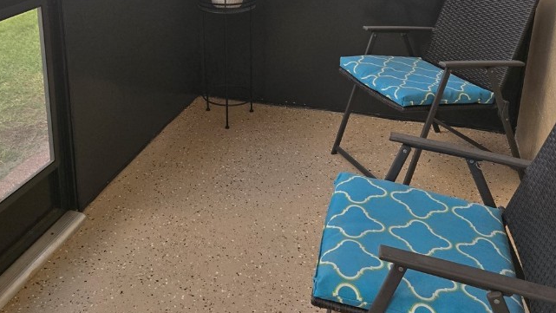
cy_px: 41
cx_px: 214
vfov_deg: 28.7
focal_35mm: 40
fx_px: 590
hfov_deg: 50.0
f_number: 1.8
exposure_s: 1/120
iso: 160
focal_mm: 5.4
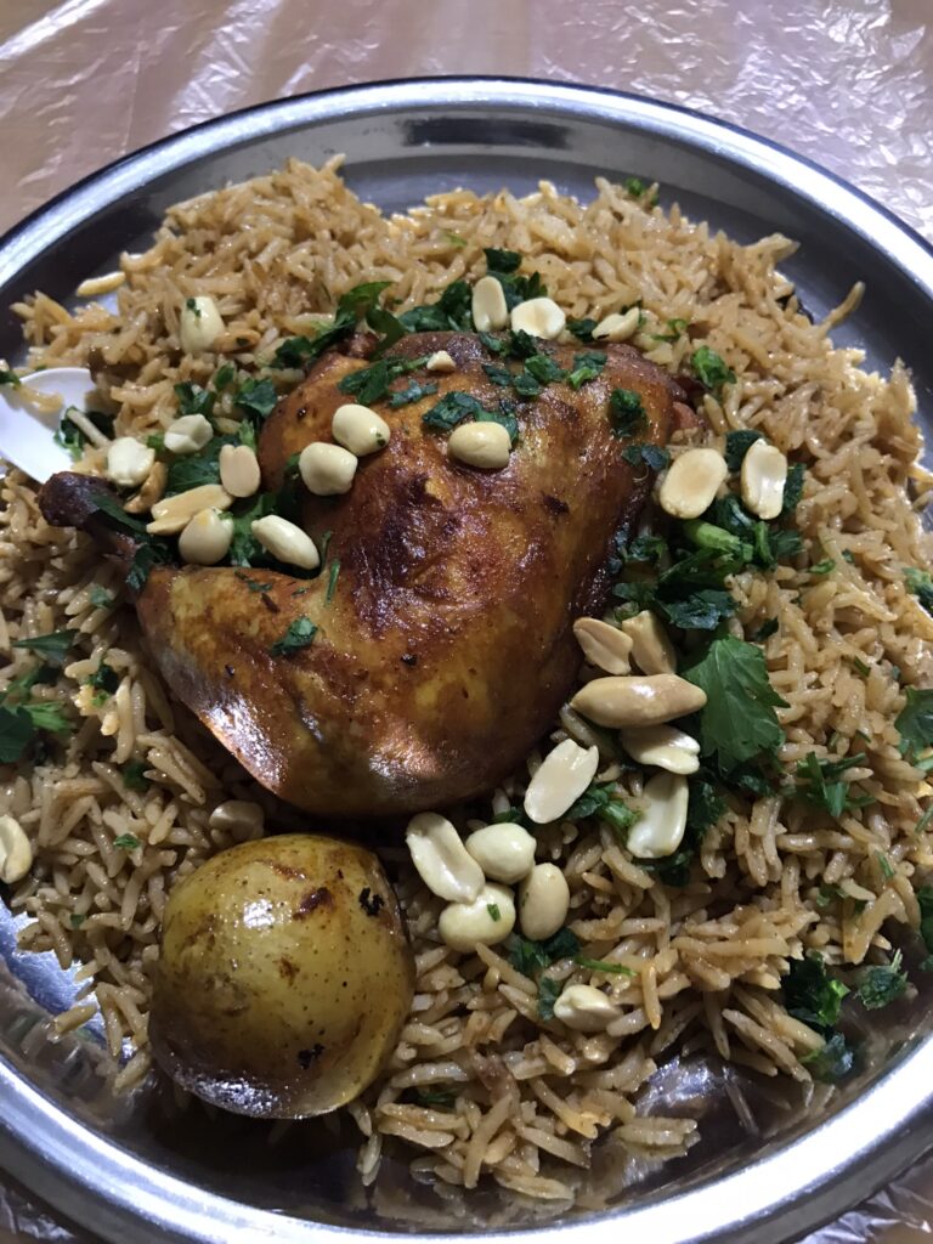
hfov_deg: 49.7
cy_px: 622
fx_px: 1006
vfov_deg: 63.4
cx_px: 466
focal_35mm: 28
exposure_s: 1/17
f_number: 1.8
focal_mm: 3.99
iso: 80
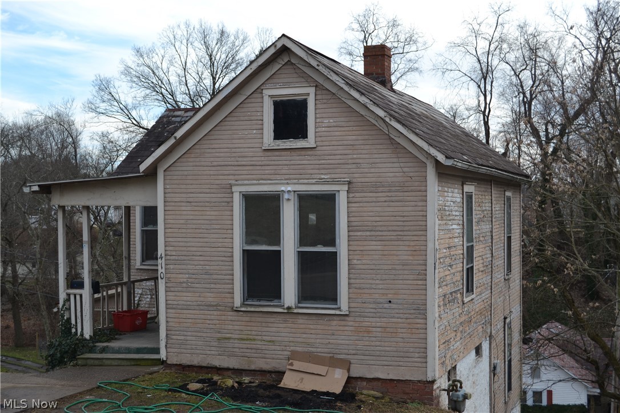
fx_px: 878
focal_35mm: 51
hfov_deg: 38.9
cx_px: 310
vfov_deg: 26.5
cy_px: 206
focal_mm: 34
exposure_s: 1/160
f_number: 6.3
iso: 100
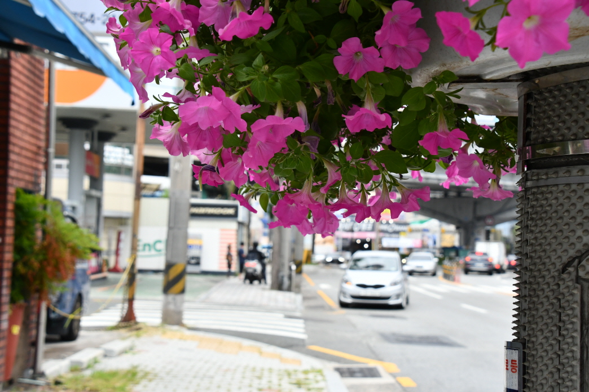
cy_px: 196
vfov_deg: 23.8
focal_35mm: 57
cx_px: 294
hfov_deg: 35.1
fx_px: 933
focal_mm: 38
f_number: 10
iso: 800
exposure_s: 1/400
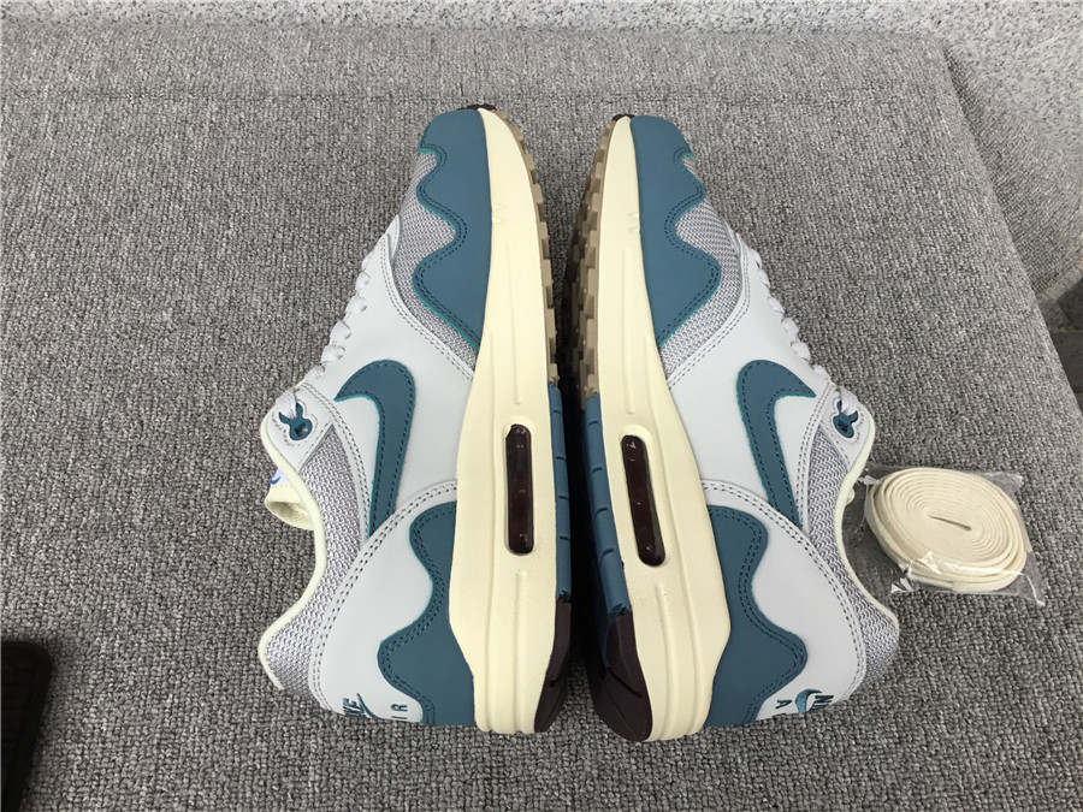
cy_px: 406
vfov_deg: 45.4
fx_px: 970
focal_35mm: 31
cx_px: 542
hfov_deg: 58.4
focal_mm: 3.3
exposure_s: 1/100
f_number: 2.4
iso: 40
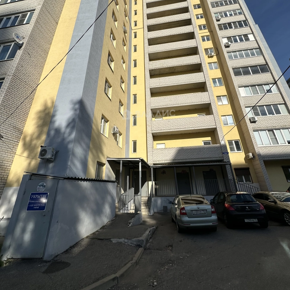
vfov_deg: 82.8
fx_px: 161
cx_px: 148
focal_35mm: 17
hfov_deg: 84.0
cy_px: 114
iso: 50
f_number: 2.2
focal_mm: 2.22
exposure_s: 1/4464
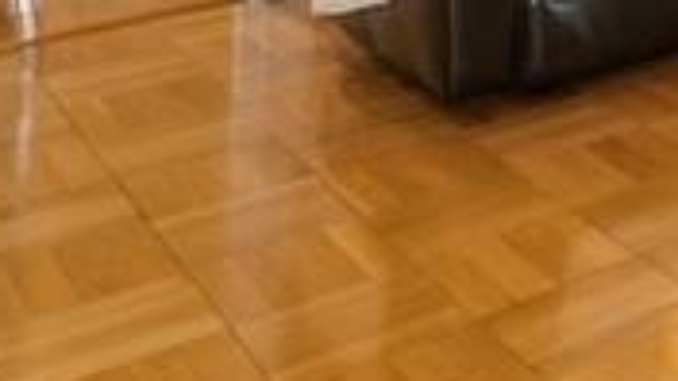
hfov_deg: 19.9
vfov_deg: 13.2
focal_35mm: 75
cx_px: 1248
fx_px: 1348
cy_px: -446
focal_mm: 14
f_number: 11
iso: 400
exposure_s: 1/25
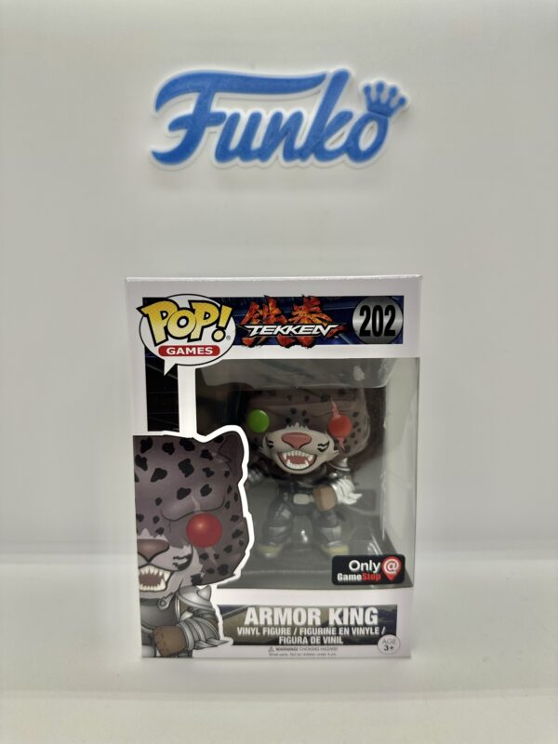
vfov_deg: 71.6
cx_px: 279
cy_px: 372
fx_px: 516
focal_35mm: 24
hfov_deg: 56.8
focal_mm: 6.86
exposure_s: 1/214
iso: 64
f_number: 1.78
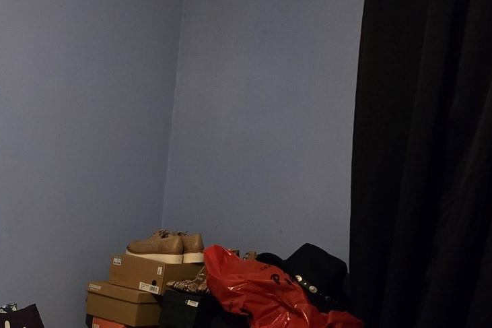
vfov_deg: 19.0
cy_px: 409
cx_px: -96
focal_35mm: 67
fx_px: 915
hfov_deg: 26.7
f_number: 1.8
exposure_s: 1/60
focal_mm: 5.4
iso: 1000
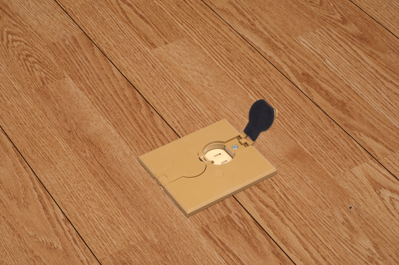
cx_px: 200
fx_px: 996
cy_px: 132
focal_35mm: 90
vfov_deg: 15.2
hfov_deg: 22.6
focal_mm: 60
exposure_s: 1/100
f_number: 32
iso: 200
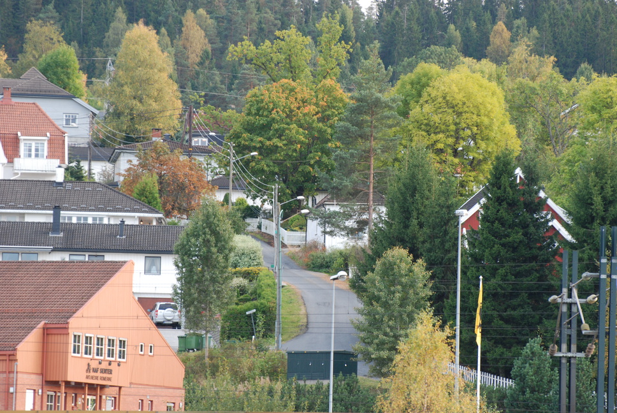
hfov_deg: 6.9
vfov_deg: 4.6
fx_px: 5148
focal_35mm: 300
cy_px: 206
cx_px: 308
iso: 400
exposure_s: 1/40
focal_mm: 200
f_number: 5.3
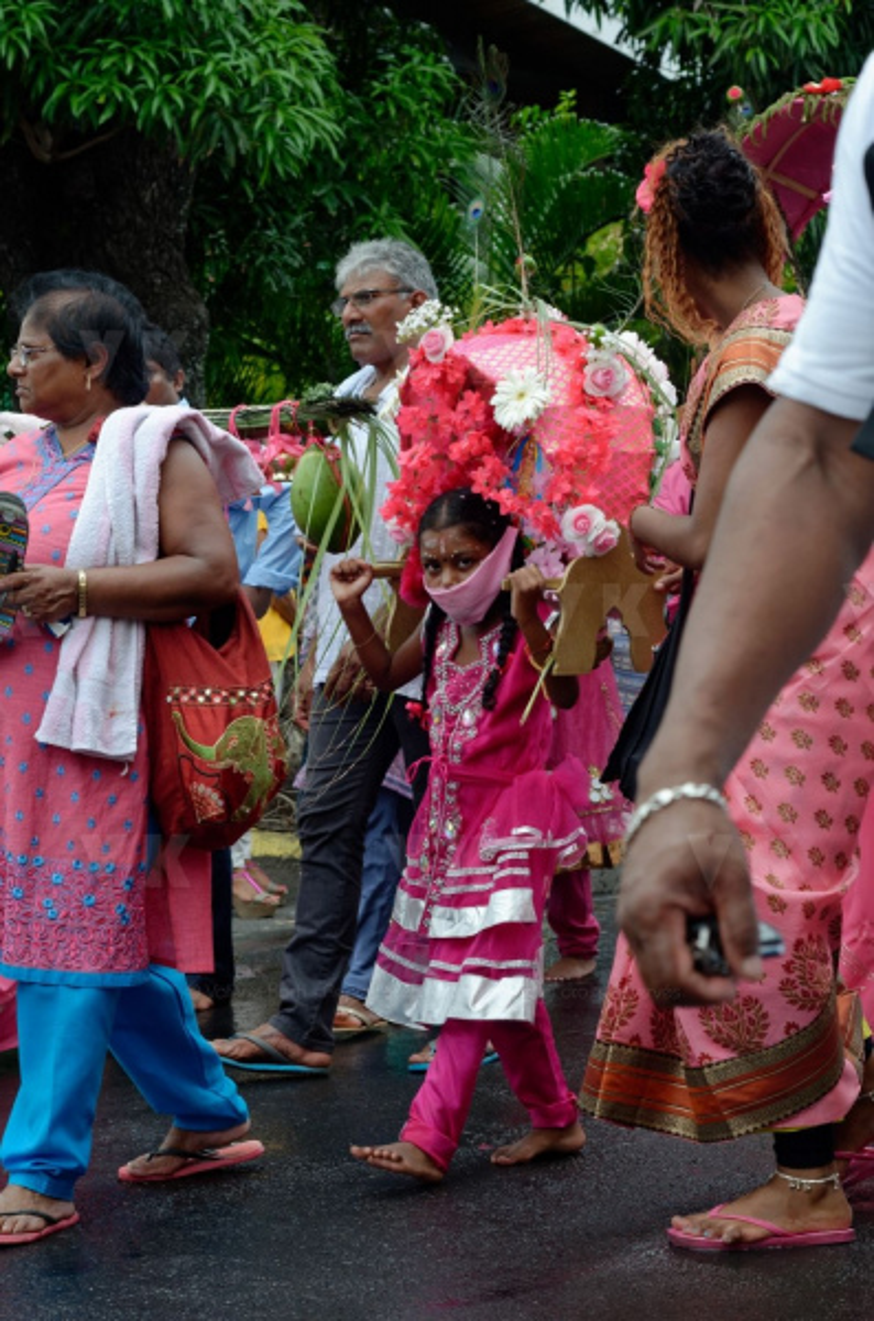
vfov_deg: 27.1
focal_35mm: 75
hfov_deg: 18.1
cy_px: 660
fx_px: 2745
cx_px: 437
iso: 200
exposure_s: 1/400
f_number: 6.3
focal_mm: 50
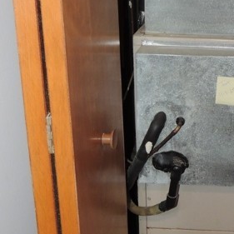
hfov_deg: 28.4
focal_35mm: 58
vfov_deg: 29.1
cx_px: 213
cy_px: 60
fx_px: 444
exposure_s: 1/30
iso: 200
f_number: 3
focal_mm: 4.3
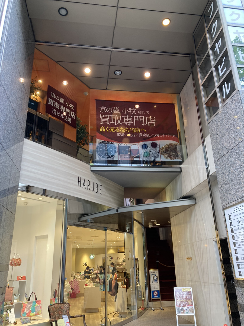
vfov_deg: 63.4
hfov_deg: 49.7
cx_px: 122
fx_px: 263
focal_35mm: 28
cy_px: 163
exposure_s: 1/60
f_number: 1.8
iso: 64
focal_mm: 3.99
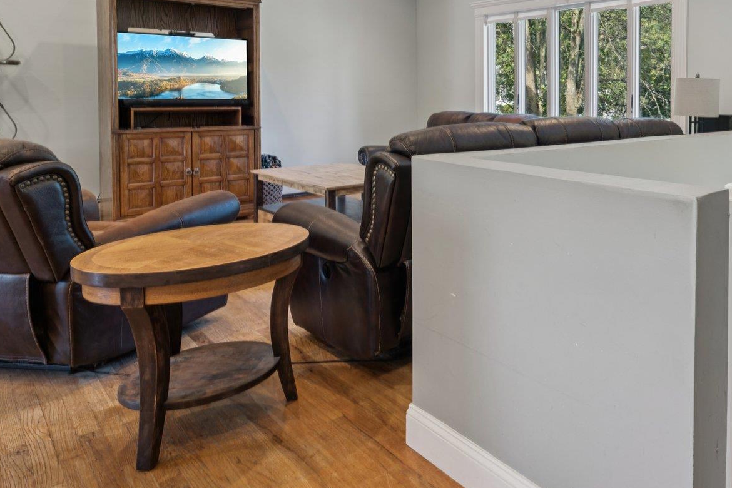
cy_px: 94
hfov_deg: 59.4
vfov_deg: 44.0
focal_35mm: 28
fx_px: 569
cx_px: 604
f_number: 9
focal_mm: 16
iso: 160
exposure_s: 1/2
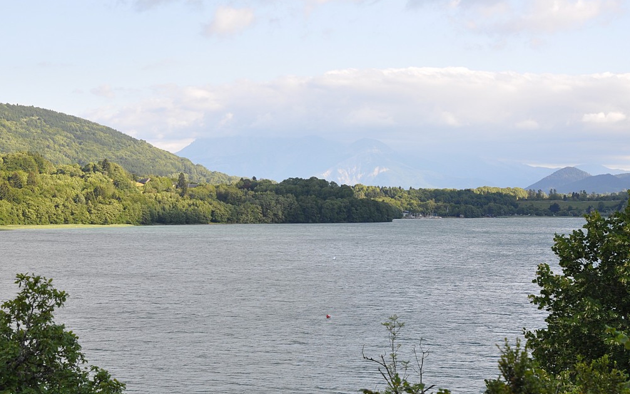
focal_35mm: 91
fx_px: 1562
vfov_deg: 14.4
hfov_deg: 22.8
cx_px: 362
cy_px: 225
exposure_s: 1/200
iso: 200
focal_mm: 50
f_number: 7.1
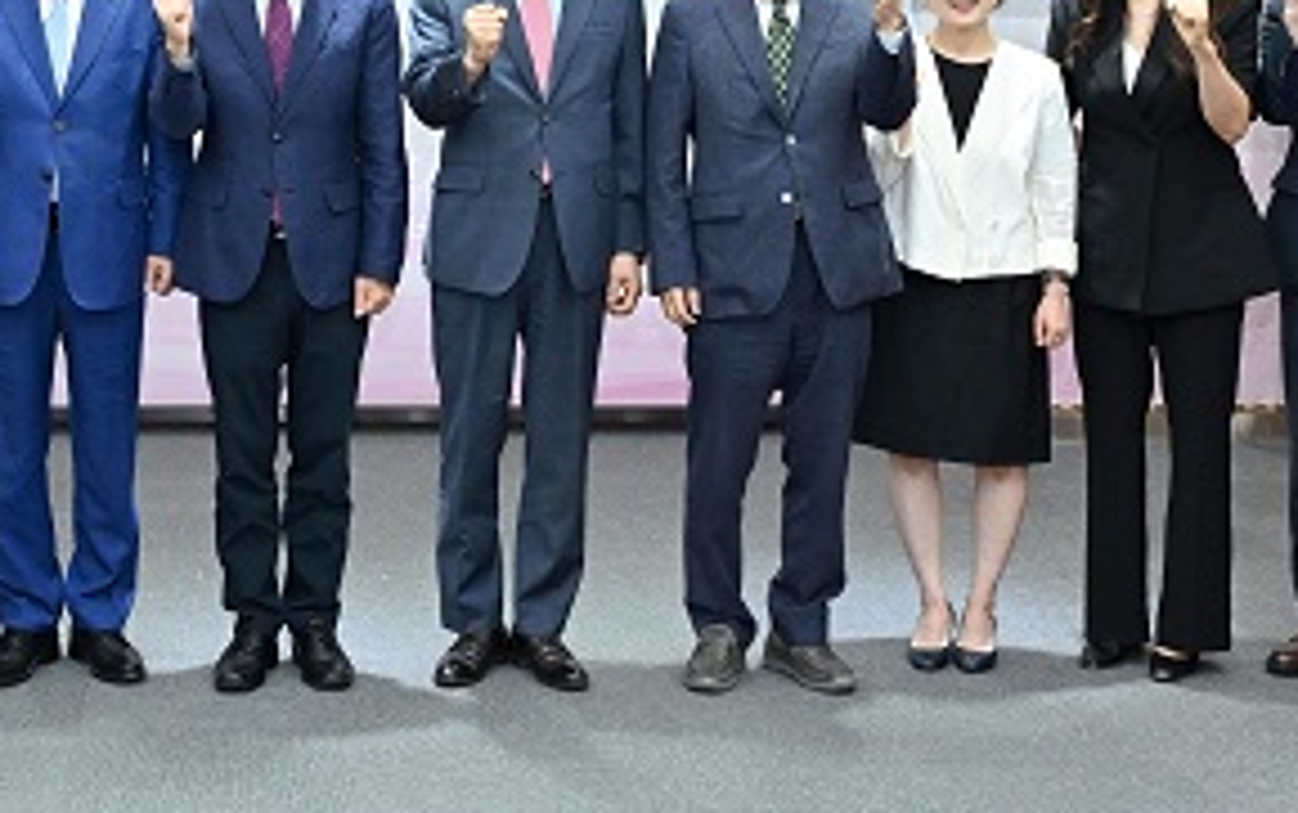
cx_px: 290
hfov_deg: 27.4
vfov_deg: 17.4
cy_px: 110
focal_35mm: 74
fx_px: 2619
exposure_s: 1/250
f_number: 4
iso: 1250
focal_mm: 24
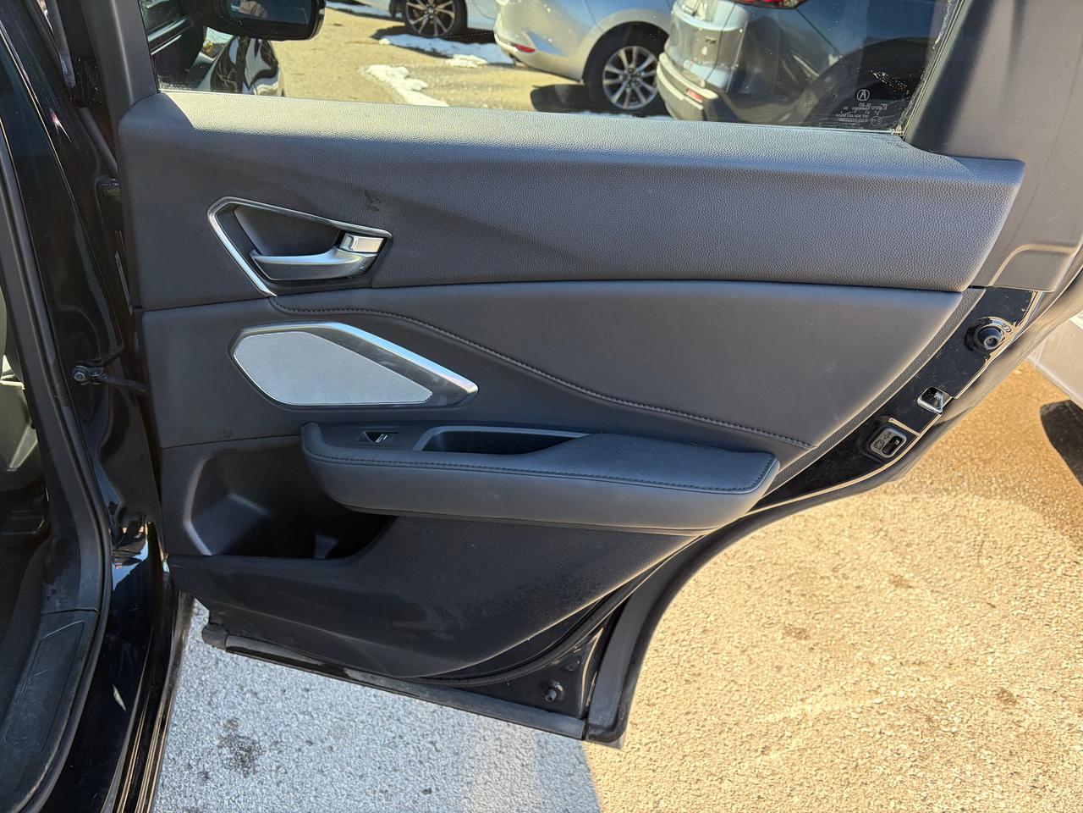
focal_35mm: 26
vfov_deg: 53.1
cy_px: 406
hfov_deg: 67.3
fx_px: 813
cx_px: 542
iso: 50
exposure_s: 1/230
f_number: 1.6
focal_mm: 5.96
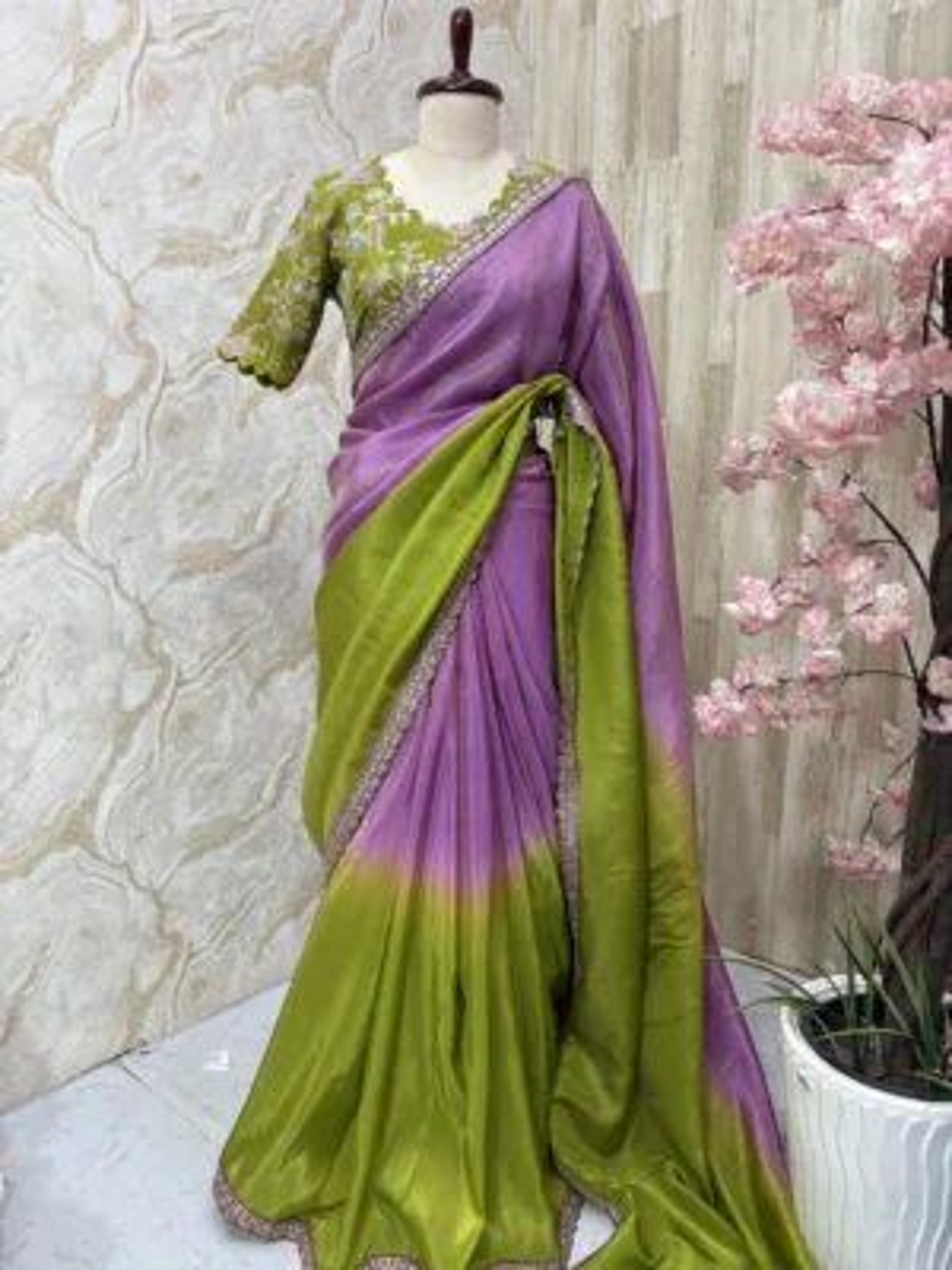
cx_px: 476
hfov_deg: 53.1
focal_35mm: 26
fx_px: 953
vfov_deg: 67.3
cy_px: 635
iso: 125
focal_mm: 6
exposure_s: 1/100
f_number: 1.6
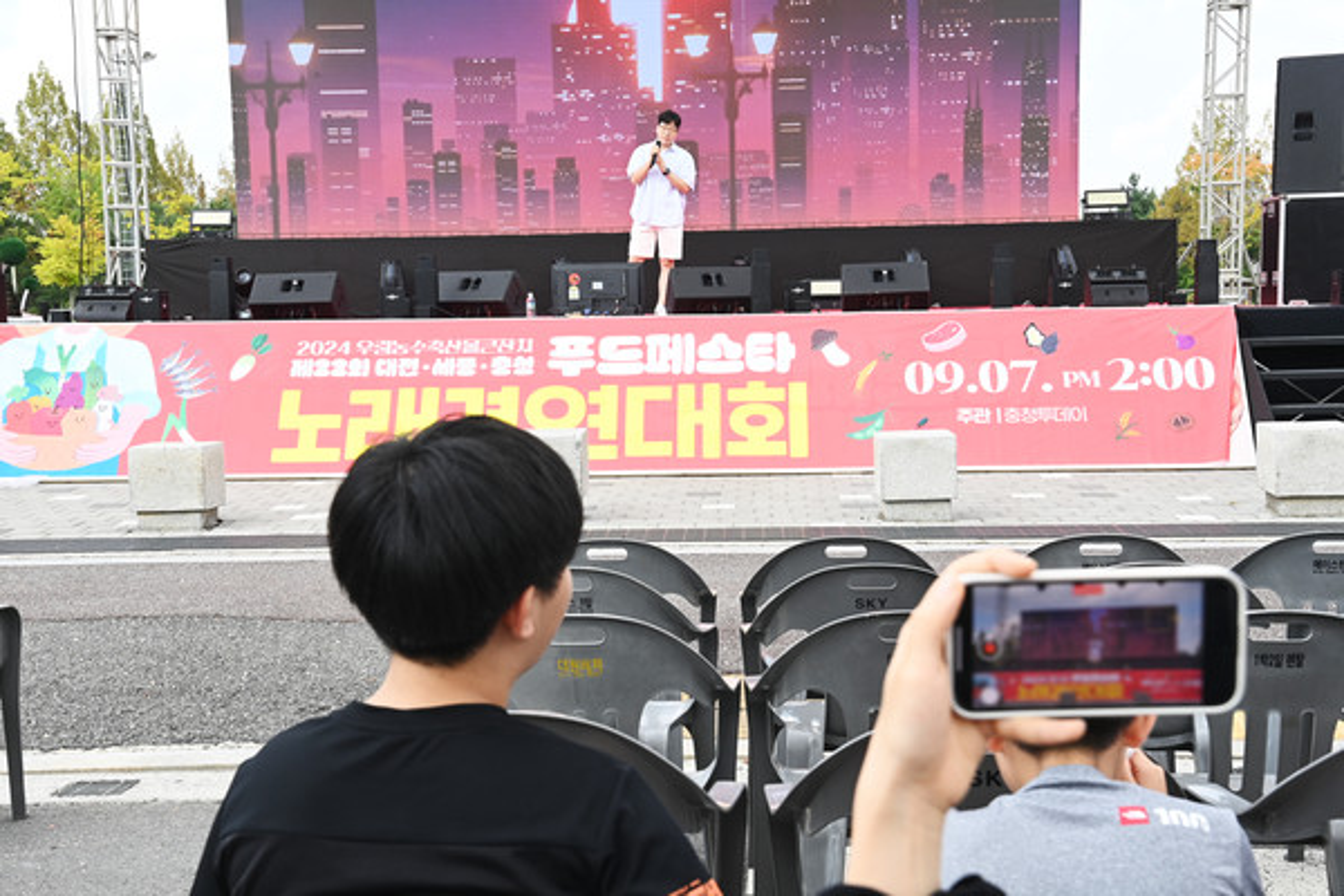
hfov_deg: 39.6
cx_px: 672
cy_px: 448
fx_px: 1867
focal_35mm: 50
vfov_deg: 27.0
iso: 800
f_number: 13
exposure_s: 1/250
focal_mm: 50
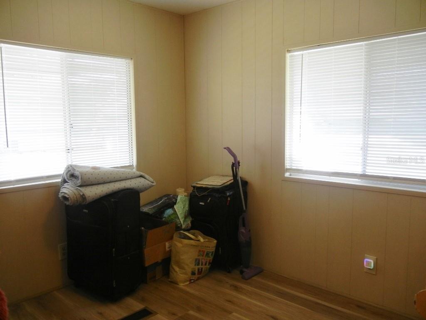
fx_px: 369
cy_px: 160
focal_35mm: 30
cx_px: 213
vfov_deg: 46.8
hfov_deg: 60.0
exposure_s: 1/43
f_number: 3.5
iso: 160
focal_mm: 5.4
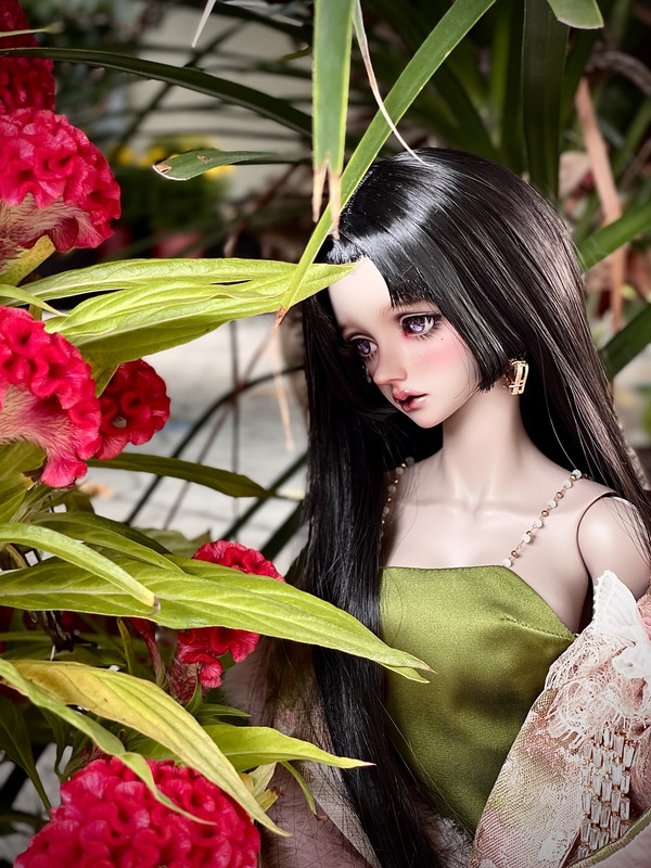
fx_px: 1605
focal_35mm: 64
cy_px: 434
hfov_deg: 22.9
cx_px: 326
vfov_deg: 30.3
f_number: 2.2
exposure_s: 1/40
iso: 160
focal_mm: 7.5
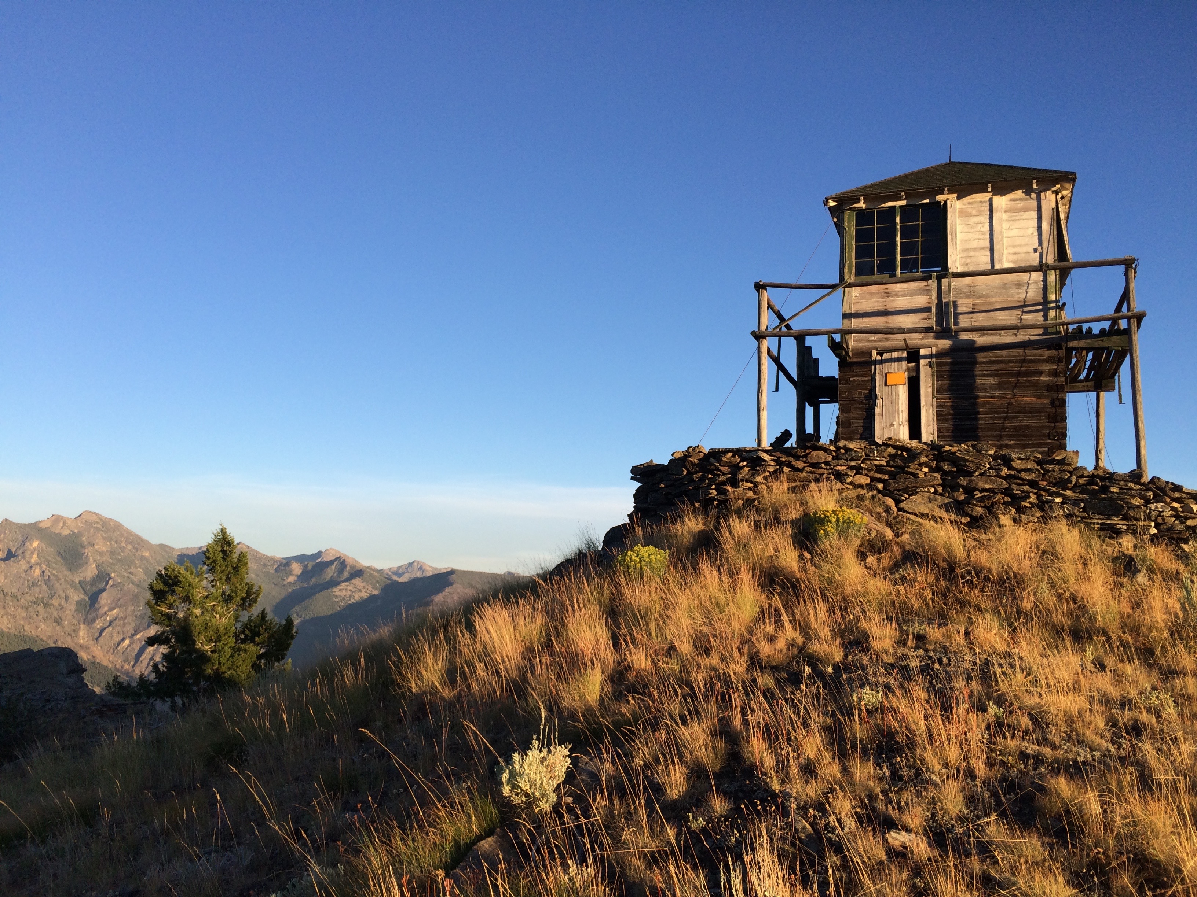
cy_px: 448
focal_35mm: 29
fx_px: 1003
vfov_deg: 48.2
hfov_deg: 61.7
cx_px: 598
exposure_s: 1/760
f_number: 2.2
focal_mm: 4.15
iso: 32
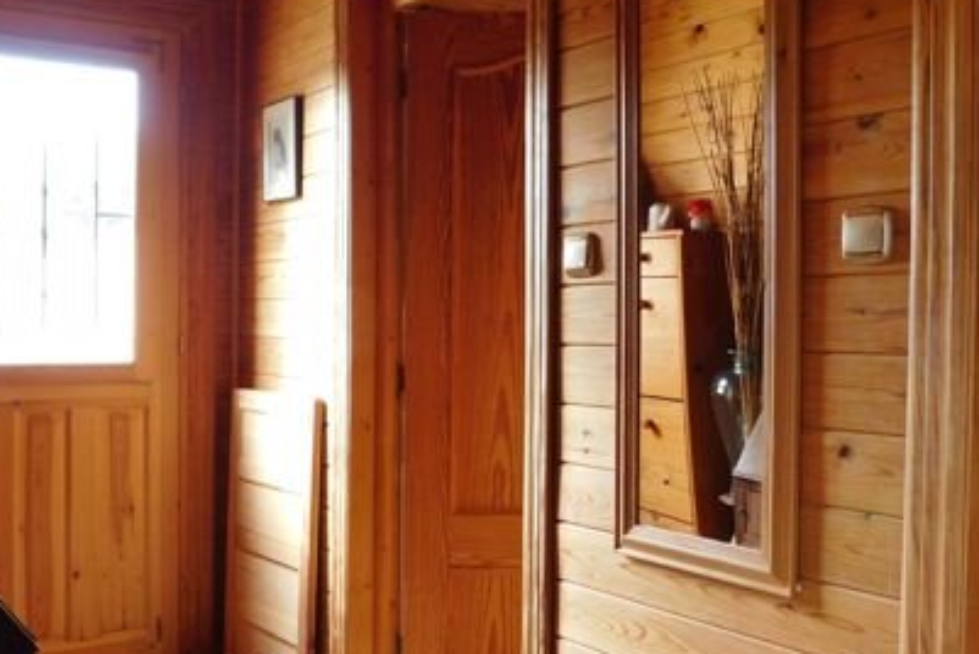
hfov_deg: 46.3
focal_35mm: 42
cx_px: 436
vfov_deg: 31.9
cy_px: 337
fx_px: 1143
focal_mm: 4
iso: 200
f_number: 3
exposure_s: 1/30
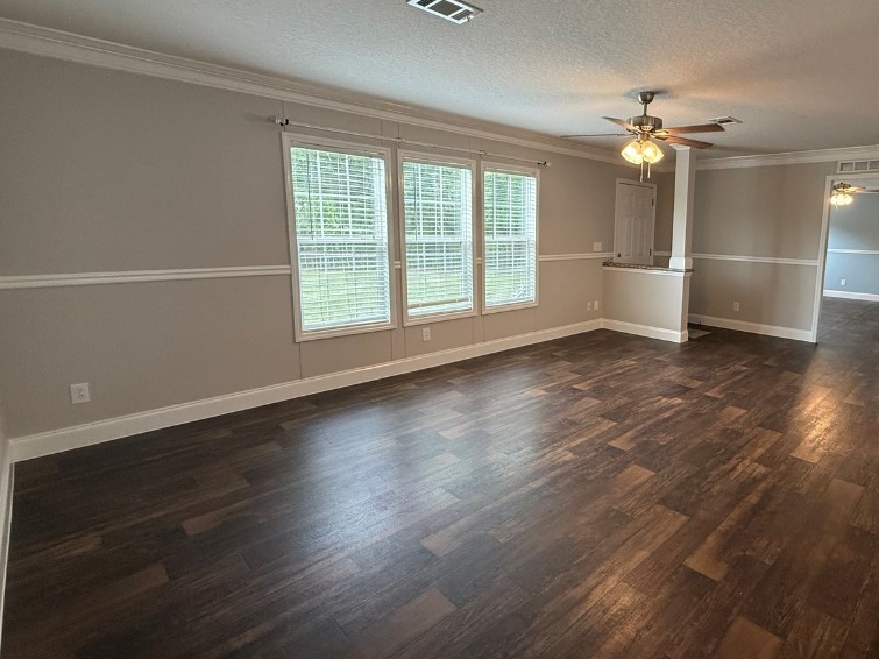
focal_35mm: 19
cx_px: 568
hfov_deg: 82.5
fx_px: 482
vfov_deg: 68.5
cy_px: 298
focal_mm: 2.22
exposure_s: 1/120
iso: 320
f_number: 2.2
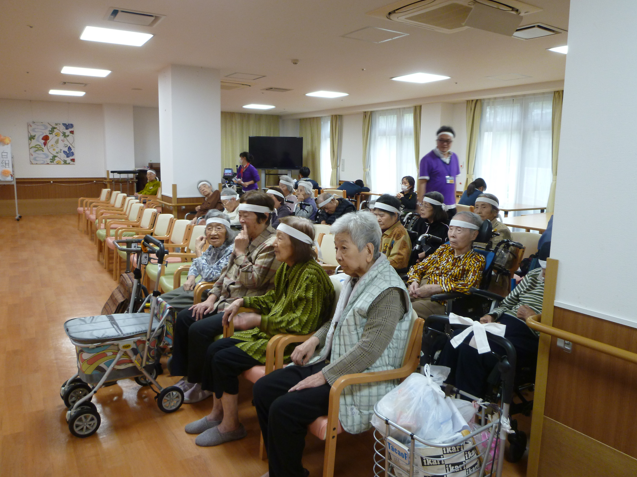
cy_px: 243
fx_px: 478
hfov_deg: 67.3
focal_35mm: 26
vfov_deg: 53.1
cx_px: 323
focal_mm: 4.5
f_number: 2.8
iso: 125
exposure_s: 1/30
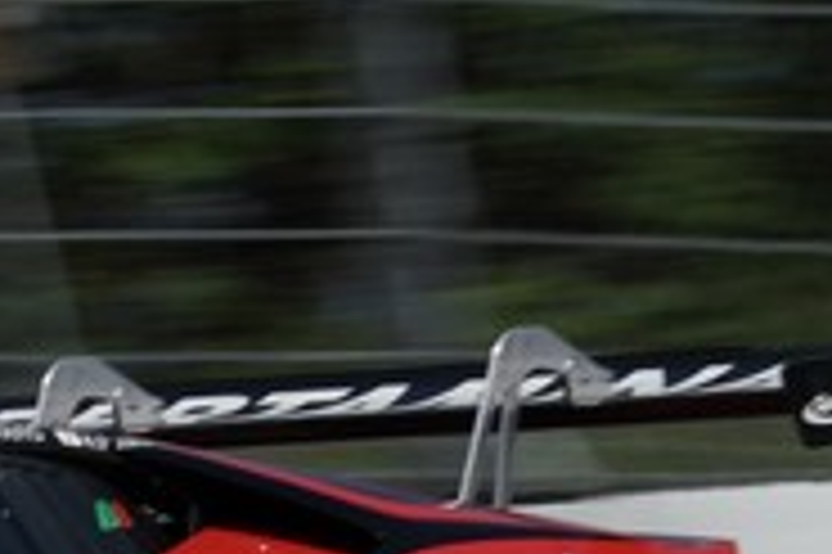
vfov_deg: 0.8
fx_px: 39854
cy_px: 414
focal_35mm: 1726
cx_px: -481
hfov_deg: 1.2
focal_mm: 444
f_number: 20
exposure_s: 1/200
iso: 200
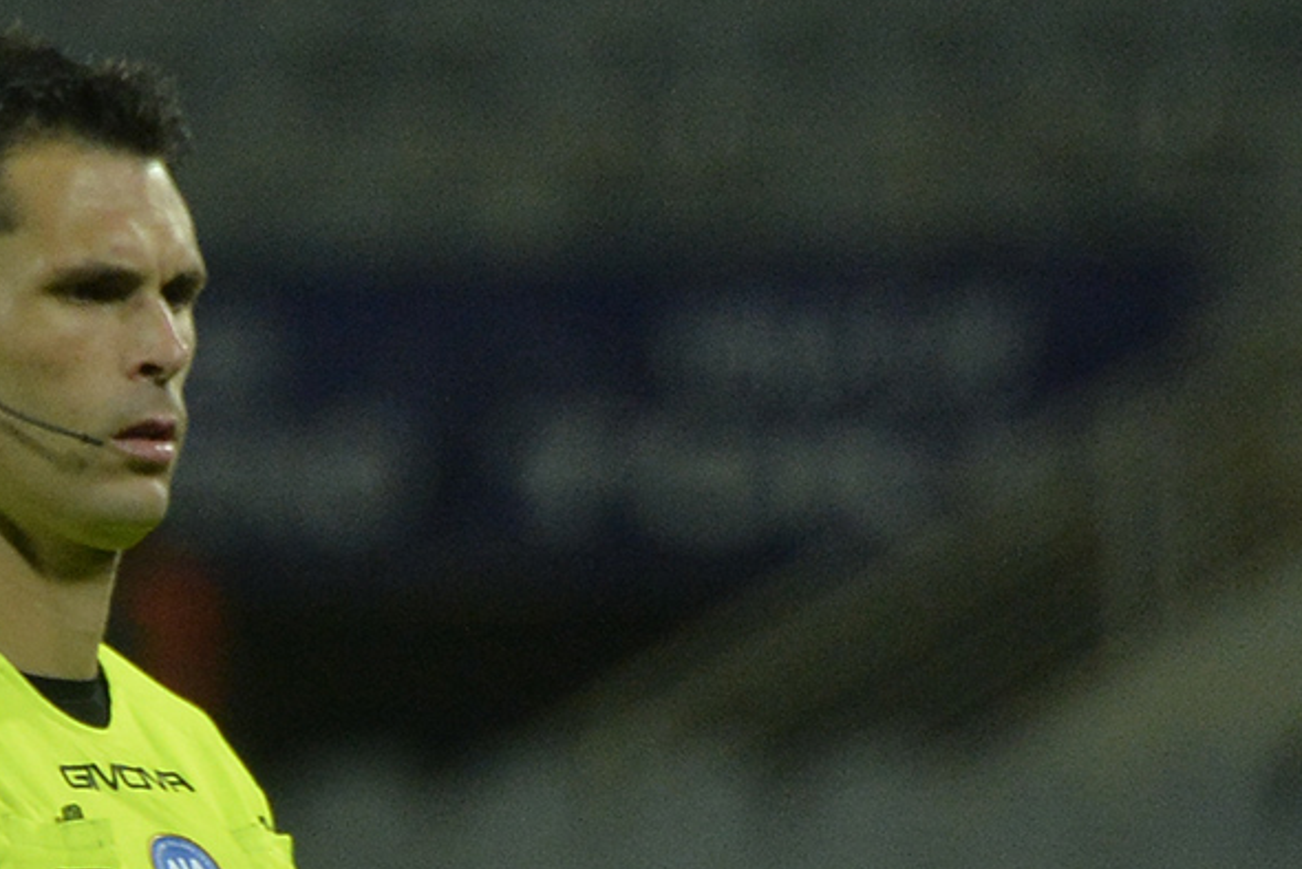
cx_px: 499
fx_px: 29417
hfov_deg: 2.5
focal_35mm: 813
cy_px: 854
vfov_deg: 1.7
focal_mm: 400
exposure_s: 1/1000
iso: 2500
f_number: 5.6
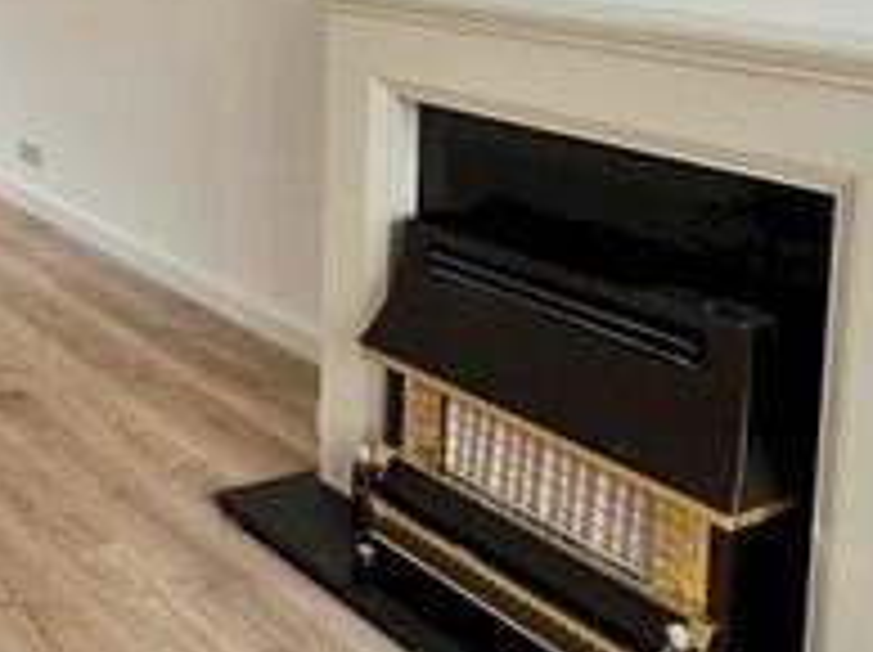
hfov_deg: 35.5
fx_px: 1184
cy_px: -2
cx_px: -54
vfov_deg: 28.8
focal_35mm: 47
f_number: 2.2
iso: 100
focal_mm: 2.2
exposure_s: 1/190
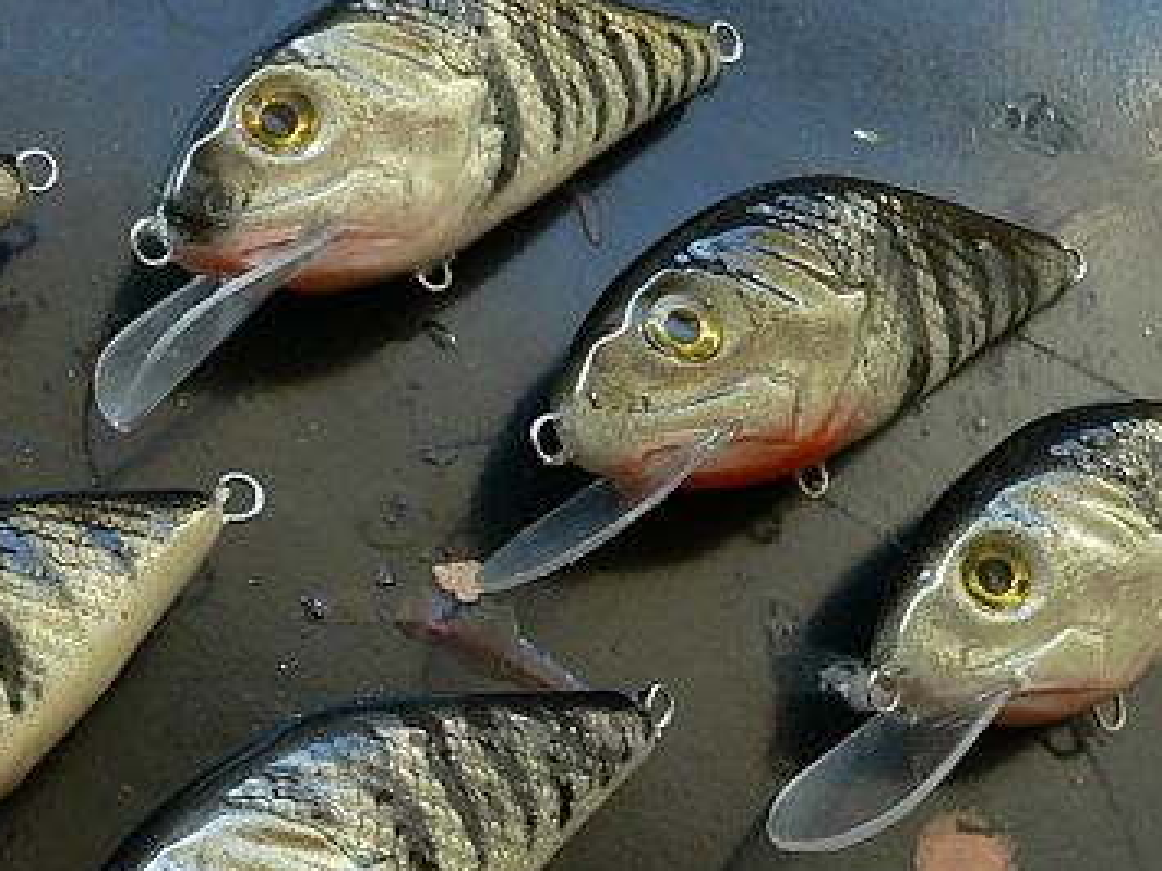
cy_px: 711
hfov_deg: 26.7
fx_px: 2416
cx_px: 285
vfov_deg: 20.2
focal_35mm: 72
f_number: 2.8
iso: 100
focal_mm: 6
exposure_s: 1/60
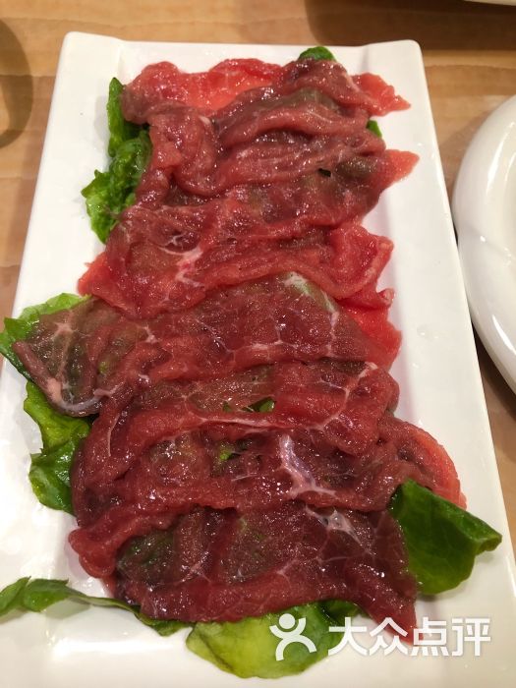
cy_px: 344
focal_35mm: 28
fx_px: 557
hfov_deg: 49.7
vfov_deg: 63.4
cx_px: 258
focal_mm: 3.99
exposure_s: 1/10
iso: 100
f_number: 1.8
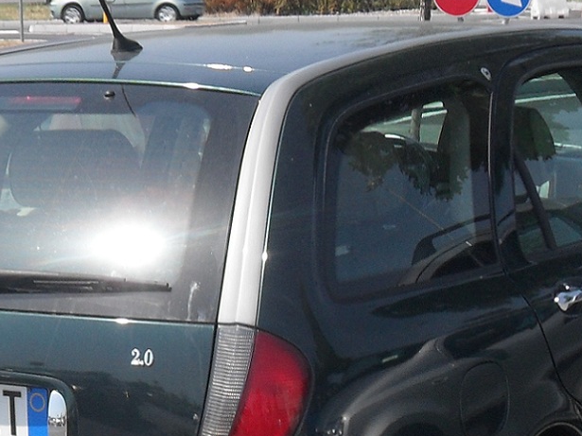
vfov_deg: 14.2
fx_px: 1731
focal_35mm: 103
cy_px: 394
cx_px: 251
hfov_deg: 19.1
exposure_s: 1/125
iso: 100
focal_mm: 6.2
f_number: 8.9
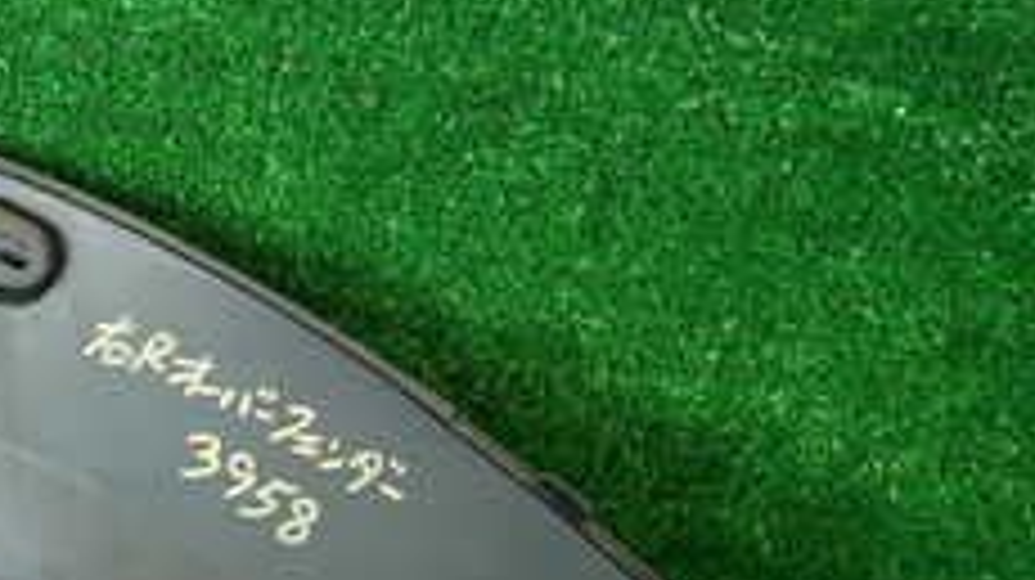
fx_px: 1947
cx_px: -122
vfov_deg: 16.8
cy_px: 472
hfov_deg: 27.1
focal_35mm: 71
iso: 200
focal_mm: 4.5
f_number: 2
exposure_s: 1/60
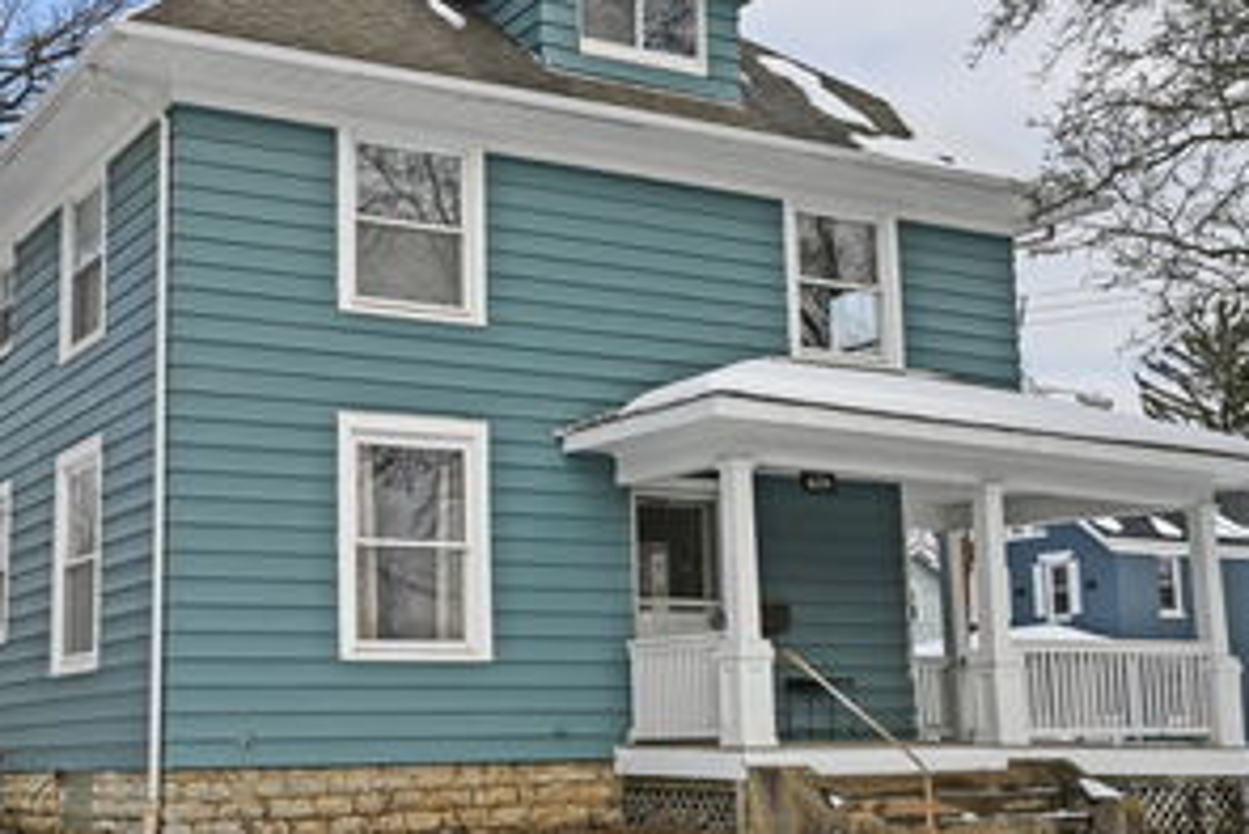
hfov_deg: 38.1
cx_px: 533
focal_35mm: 52
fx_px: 1805
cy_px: 447
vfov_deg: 26.0
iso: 100
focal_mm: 30
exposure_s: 1/500
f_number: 8
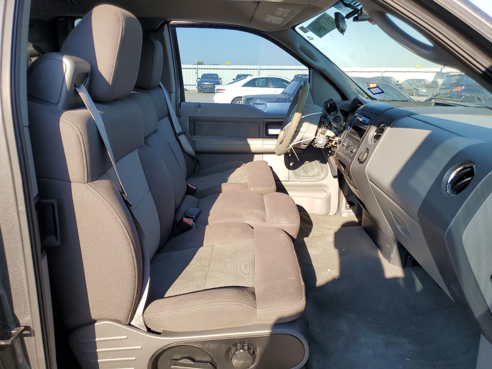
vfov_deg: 53.1
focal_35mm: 26
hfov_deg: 67.3
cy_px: 184
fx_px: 370
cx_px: 246
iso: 50
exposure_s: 1/833
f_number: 1.5
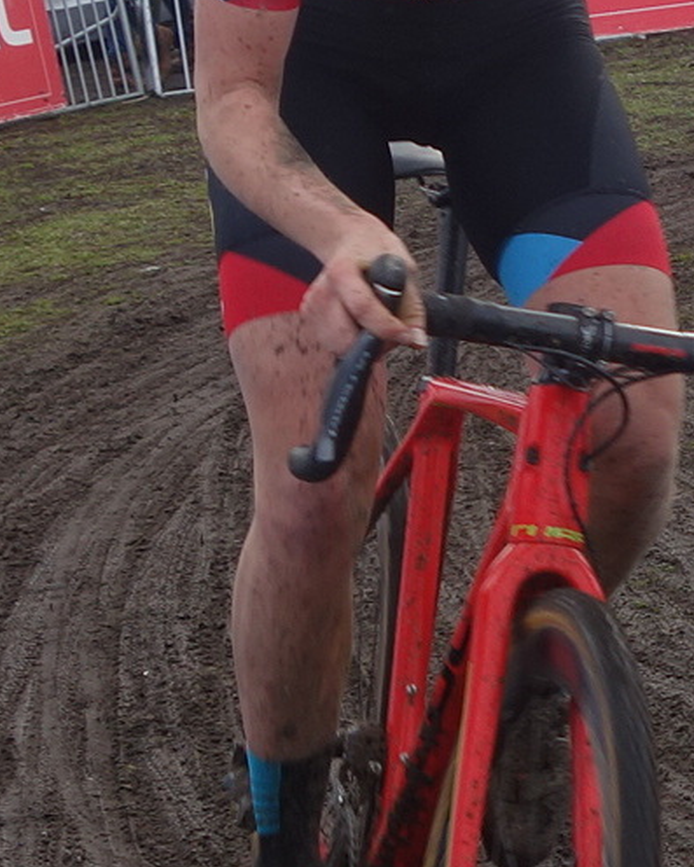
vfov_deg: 35.0
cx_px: 515
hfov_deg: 28.2
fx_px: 1360
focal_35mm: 53
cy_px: 277
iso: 125
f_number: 3.5
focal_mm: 10.4
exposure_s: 1/250
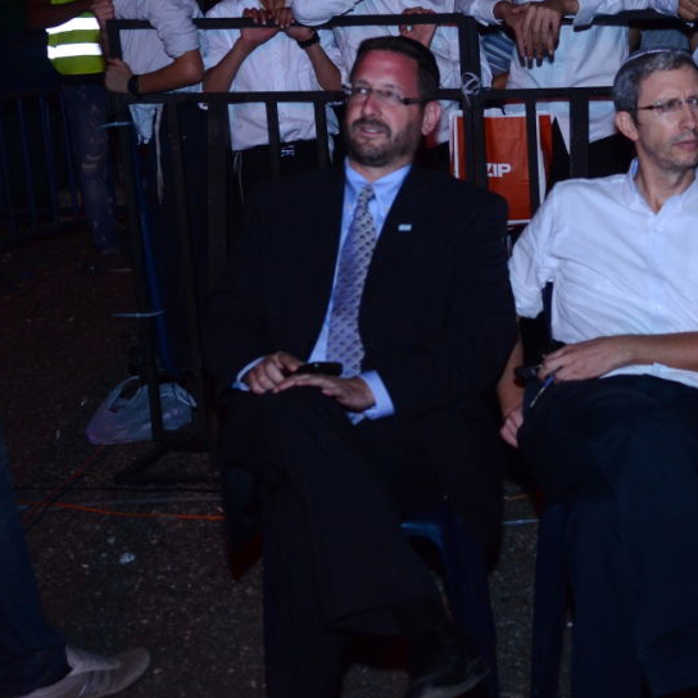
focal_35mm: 67
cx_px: 618
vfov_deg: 25.7
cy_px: 352
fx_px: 1528
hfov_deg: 25.0
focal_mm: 28
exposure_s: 1/200
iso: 1600
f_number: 3.5
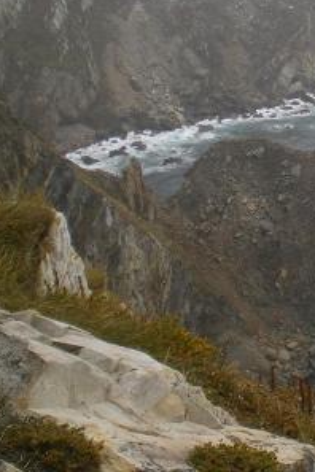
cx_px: 450
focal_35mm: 112
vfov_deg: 18.1
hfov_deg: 11.8
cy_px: 92
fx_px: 1470
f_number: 3.7
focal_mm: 8.4
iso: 64
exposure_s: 1/125
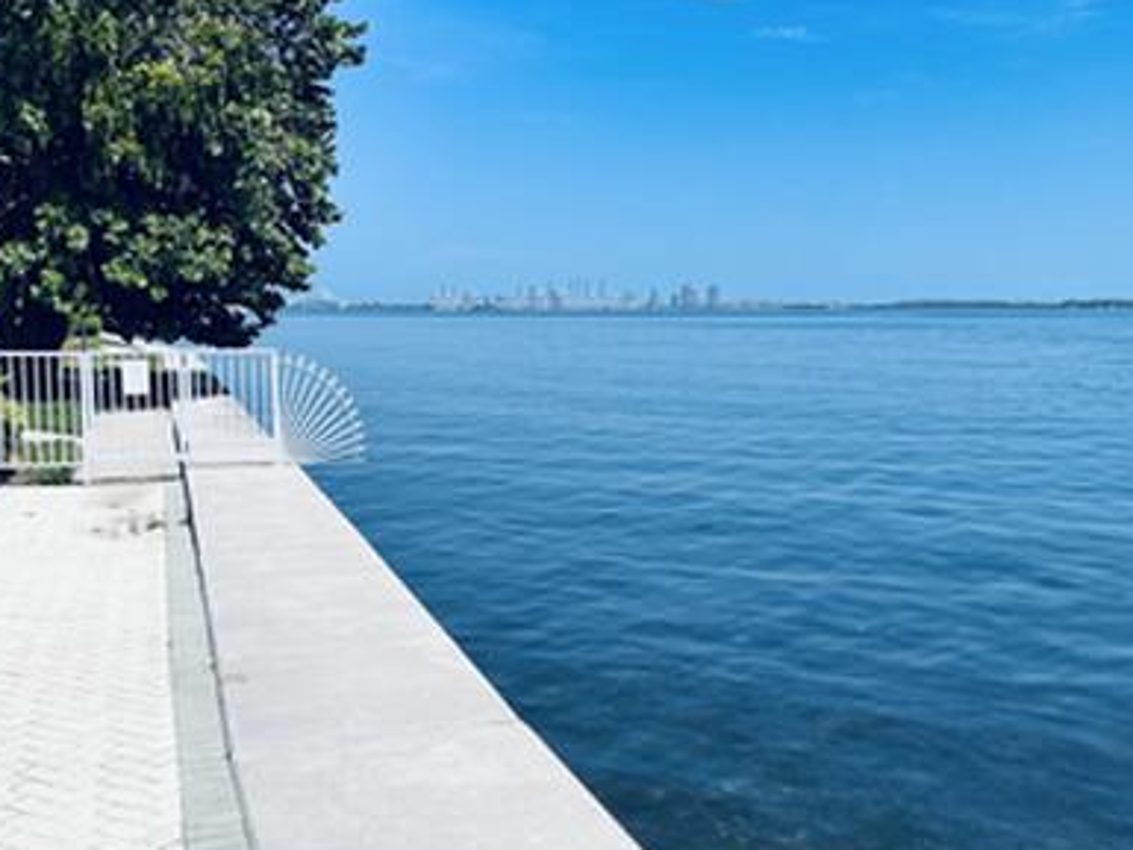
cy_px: 432
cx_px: 547
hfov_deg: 65.3
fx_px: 884
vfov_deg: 51.4
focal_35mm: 27
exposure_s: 1/6579
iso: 32
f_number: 1.6
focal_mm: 5.1
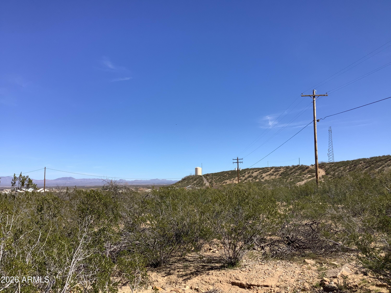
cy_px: 146
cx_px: 196
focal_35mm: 31
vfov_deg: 45.4
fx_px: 350
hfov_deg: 58.4
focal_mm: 3.3
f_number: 2.4
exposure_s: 1/1597
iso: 25
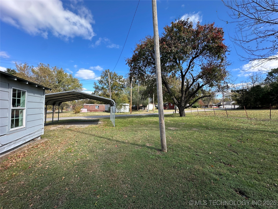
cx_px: 139
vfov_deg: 85.7
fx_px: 112
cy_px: 104
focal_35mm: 14
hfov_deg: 102.1
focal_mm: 2.22
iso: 40
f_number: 2.2
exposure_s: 1/690
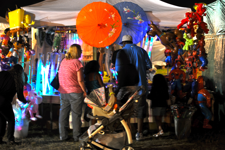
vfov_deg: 19.4
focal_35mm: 70
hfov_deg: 28.9
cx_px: 112
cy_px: 75
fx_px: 437
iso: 400
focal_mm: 70
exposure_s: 1/4
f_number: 4.5
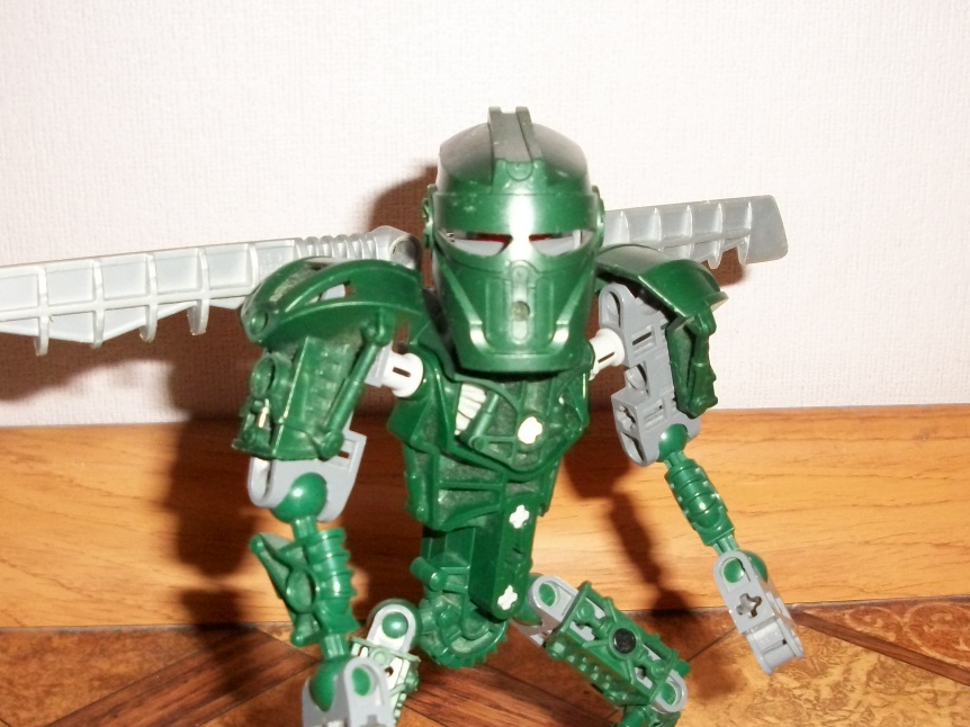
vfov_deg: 27.9
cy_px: 449
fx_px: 1457
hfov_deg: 36.8
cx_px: 493
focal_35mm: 52
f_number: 3.1
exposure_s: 1/125
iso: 250
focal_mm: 6.3
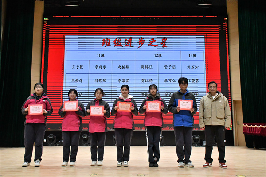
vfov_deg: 36.9
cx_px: 133
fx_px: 266
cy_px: 88
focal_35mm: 36
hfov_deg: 53.1
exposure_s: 1/1250
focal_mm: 24
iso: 4000
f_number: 6.3
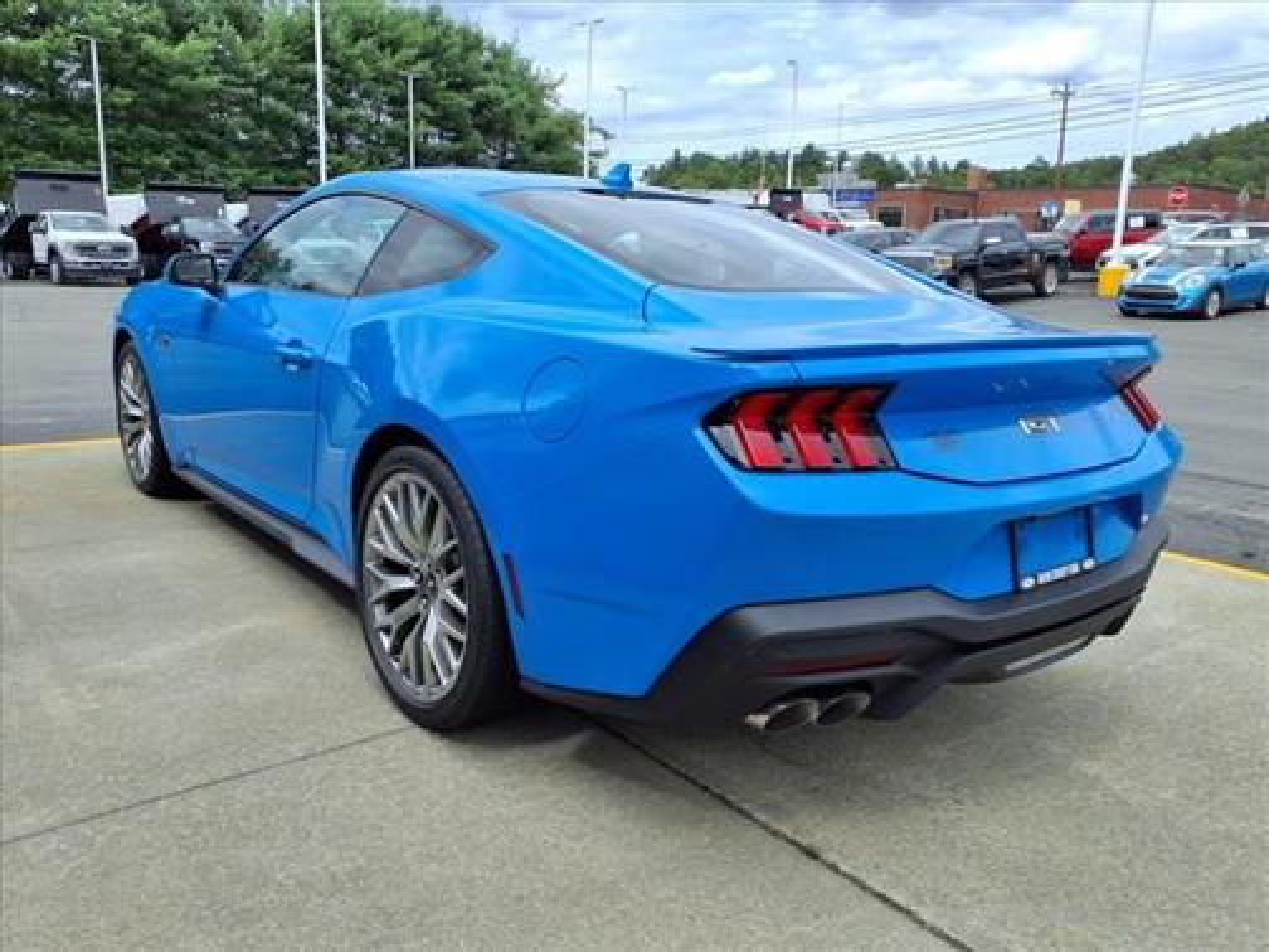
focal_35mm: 27
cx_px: 634
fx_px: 990
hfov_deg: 65.3
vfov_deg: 51.4
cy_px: 476
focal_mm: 3.58
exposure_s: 1/1429
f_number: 1.9
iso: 40
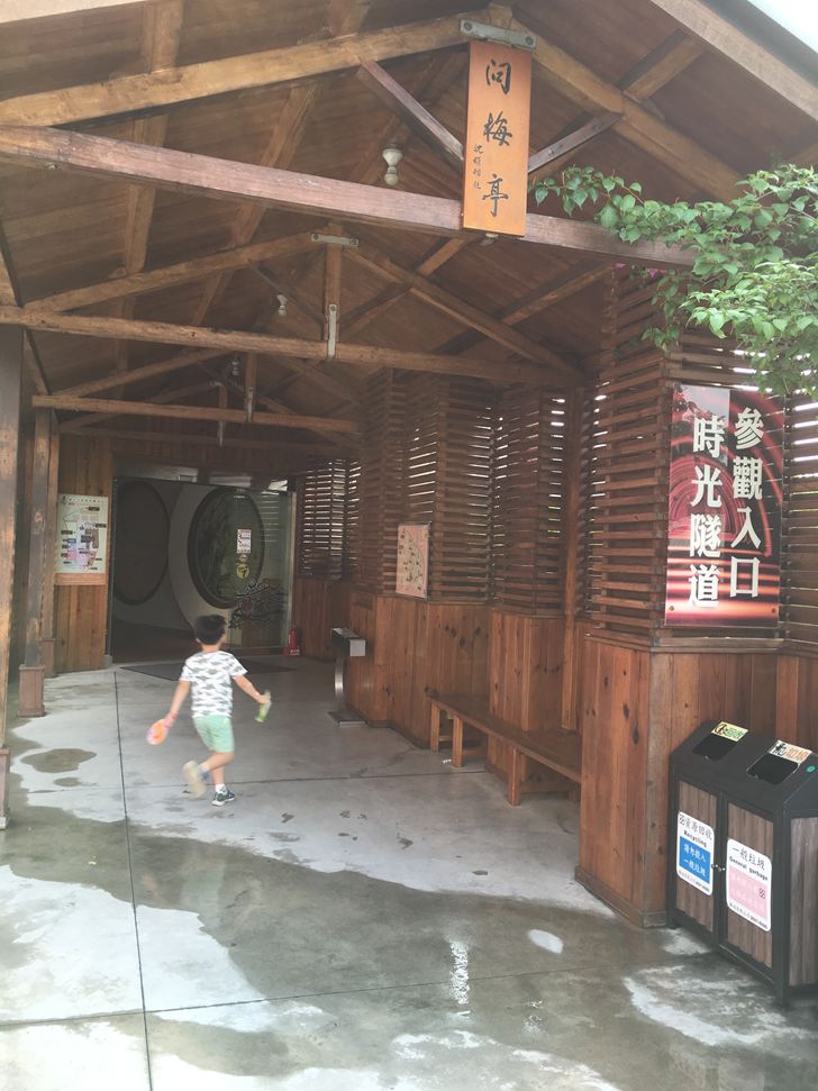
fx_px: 914
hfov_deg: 48.2
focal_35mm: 29
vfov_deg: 61.7
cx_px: 409
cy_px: 546
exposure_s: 1/60
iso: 25
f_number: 2.2
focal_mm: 4.15
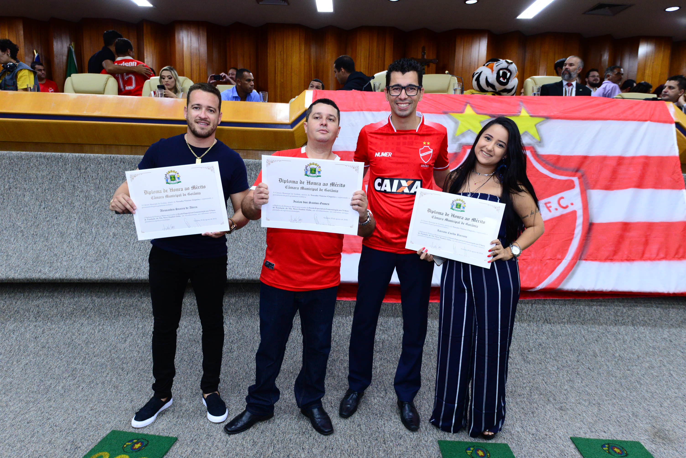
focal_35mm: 22
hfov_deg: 78.6
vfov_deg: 57.3
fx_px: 419
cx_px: 343
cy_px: 229
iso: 2500
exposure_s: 1/60
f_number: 5.6
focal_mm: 22
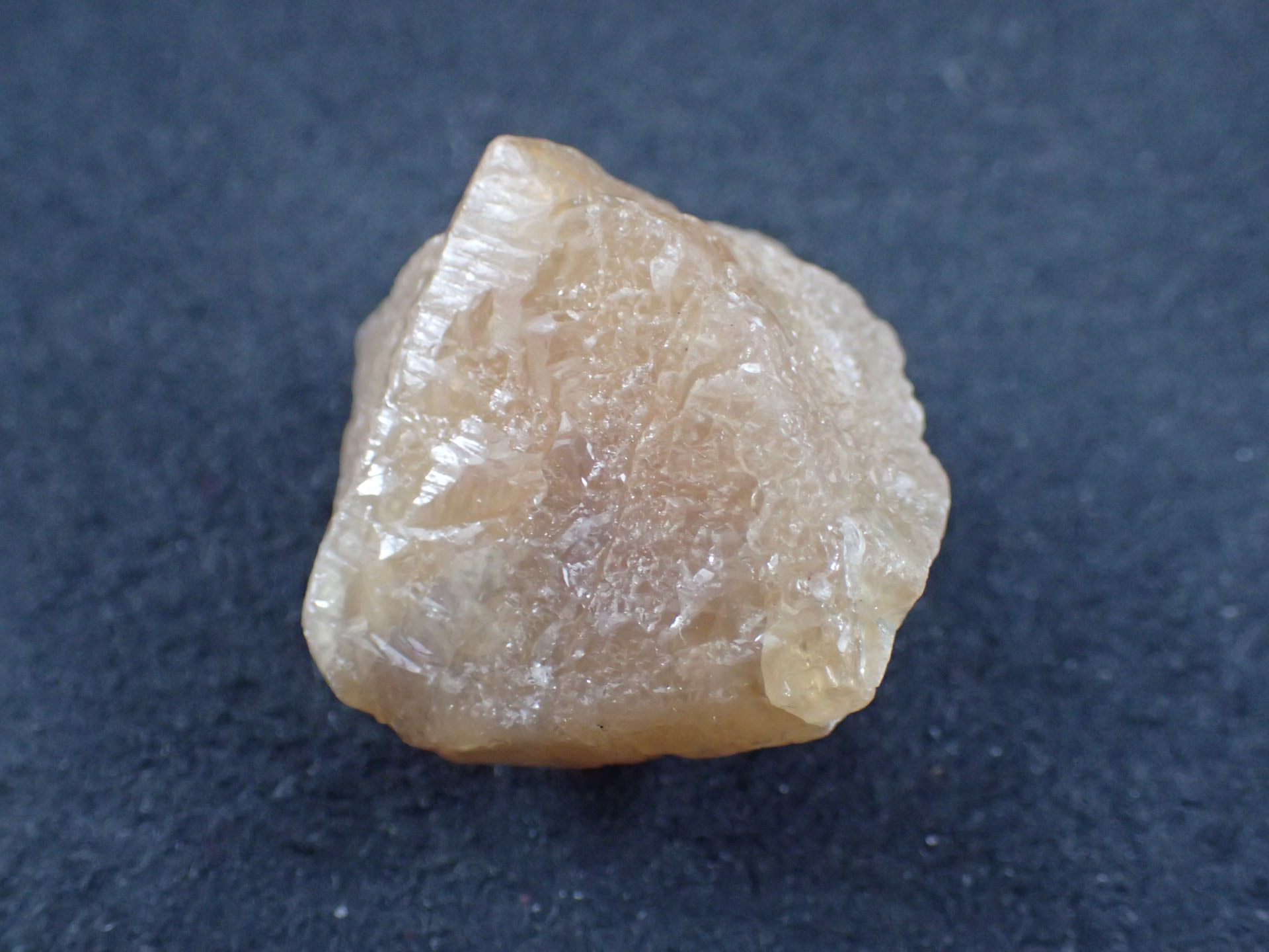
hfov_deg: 41.2
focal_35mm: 46
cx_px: 634
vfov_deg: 31.5
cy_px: 476
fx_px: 1686
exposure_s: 1/125
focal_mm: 8.41
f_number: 3.1
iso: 800
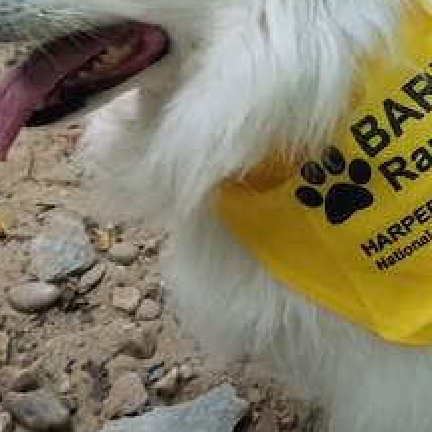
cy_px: 111
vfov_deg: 36.7
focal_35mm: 45
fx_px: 635
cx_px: 226
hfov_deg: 37.5
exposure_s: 1/60
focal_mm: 4.2
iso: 200
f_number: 1.7
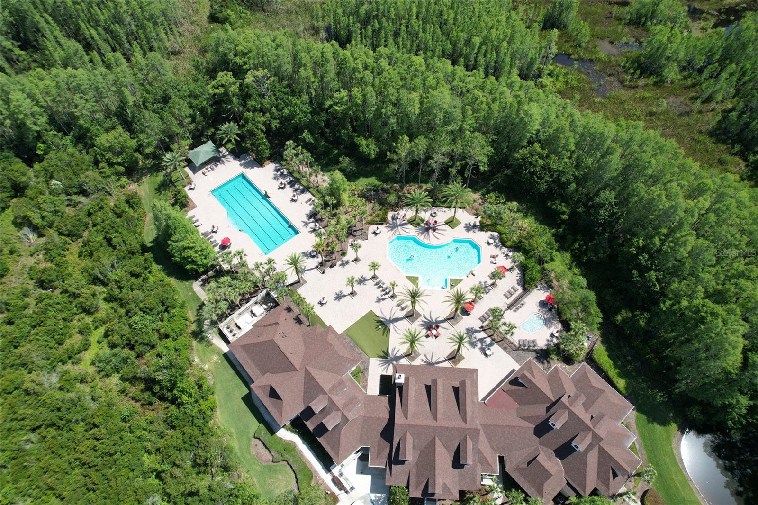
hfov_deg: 78.6
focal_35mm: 22
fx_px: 463
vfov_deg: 57.2
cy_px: 252
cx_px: 379
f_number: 2.8
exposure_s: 1/320
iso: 110
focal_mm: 8.38
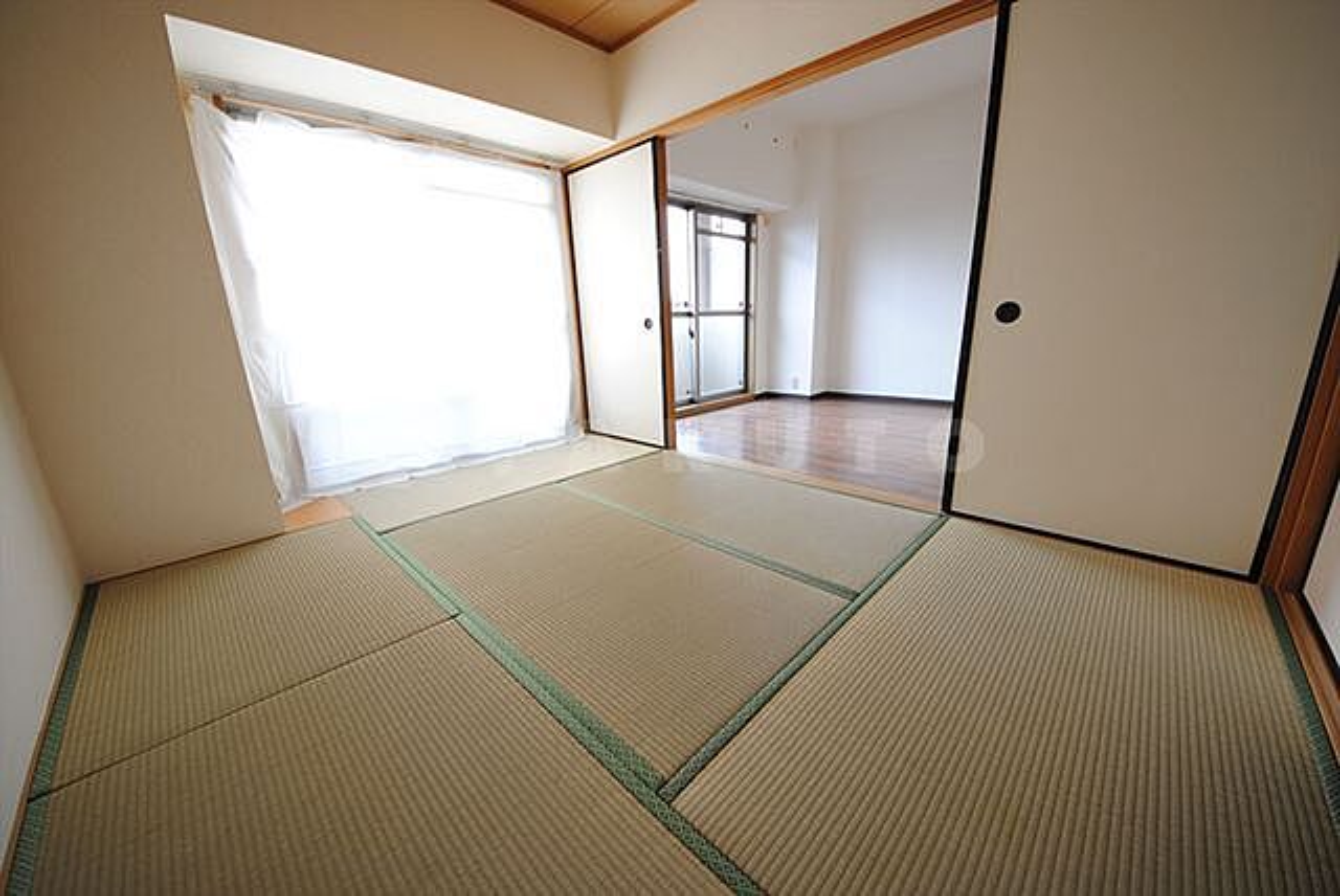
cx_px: 670
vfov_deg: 80.3
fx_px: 531
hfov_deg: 103.2
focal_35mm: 14
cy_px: 448
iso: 100
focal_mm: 9.5
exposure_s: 1/10
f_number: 4.8
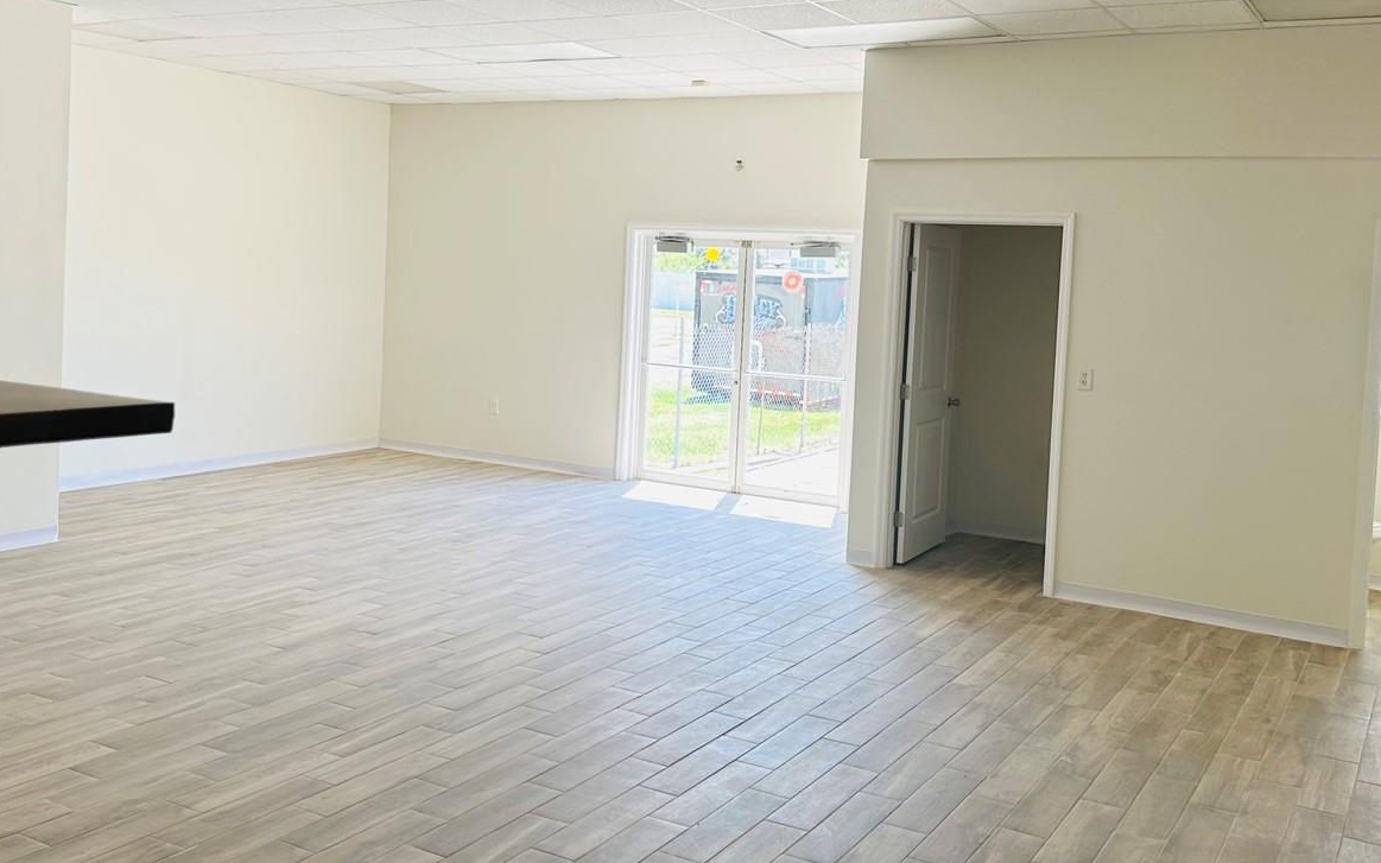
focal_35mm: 35
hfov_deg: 55.3
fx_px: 1317
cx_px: 679
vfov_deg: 36.1
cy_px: 324
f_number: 1.78
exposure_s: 1/349
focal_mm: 6.86
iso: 80
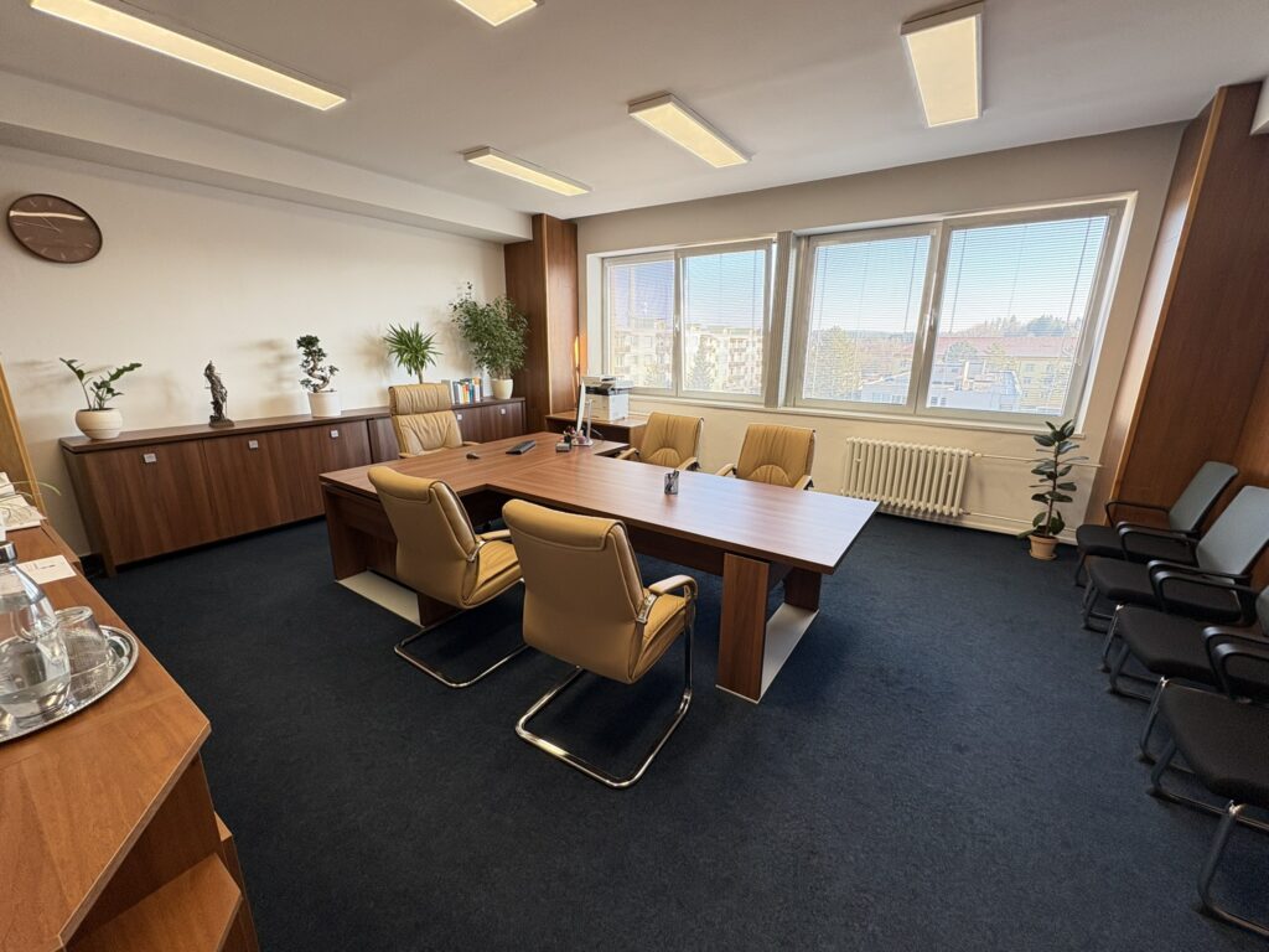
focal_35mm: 14
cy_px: 476
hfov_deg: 102.1
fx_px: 513
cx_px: 634
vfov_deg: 85.7
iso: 125
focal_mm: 2.22
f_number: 2.2
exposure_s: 1/99
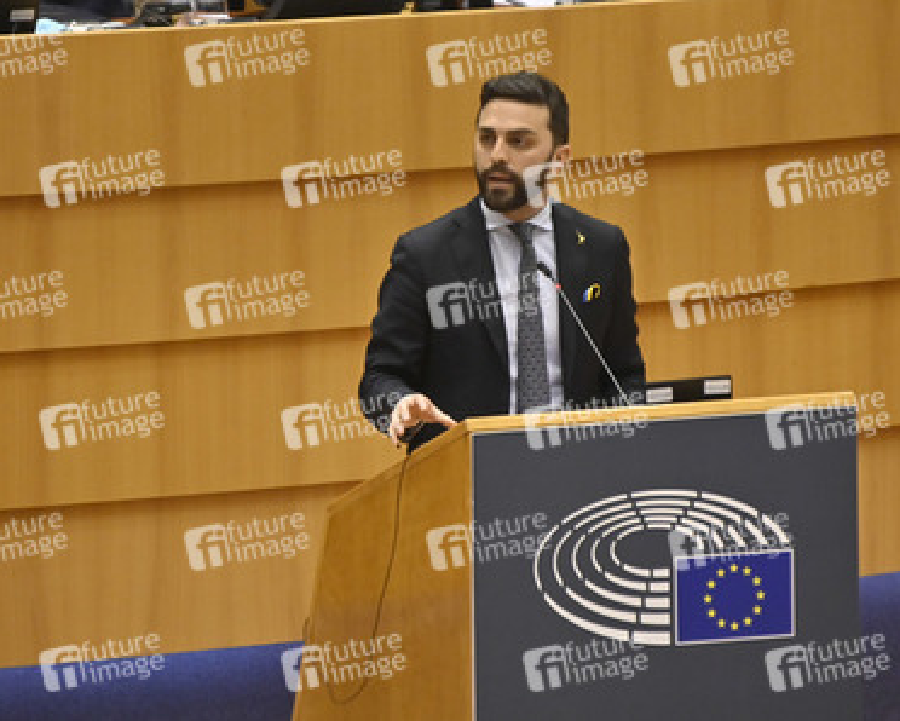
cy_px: 360
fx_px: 11193
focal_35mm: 420
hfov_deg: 4.6
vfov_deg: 3.7
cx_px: 520
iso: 3200
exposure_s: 1/400
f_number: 6.3
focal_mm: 370
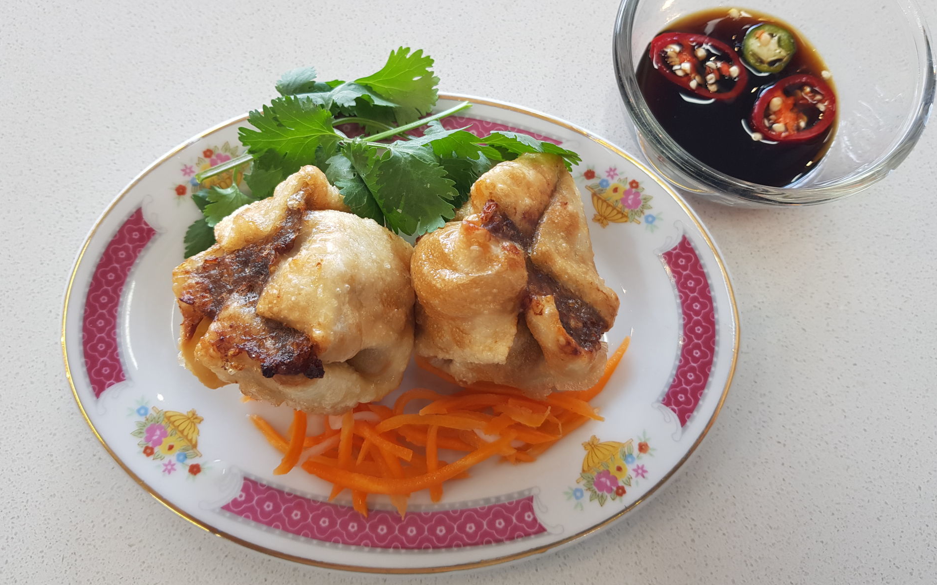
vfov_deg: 44.4
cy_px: 242
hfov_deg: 66.5
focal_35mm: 28
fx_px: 715
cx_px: 473
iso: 64
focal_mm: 4.2
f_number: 1.7
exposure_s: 1/50
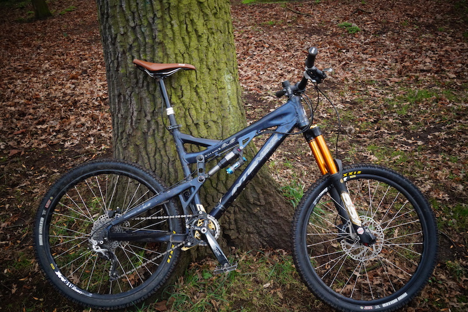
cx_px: 234
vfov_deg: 34.2
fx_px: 507
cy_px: 156
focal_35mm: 39
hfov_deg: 49.6
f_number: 9
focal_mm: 14.4
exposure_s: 1/60
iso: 800
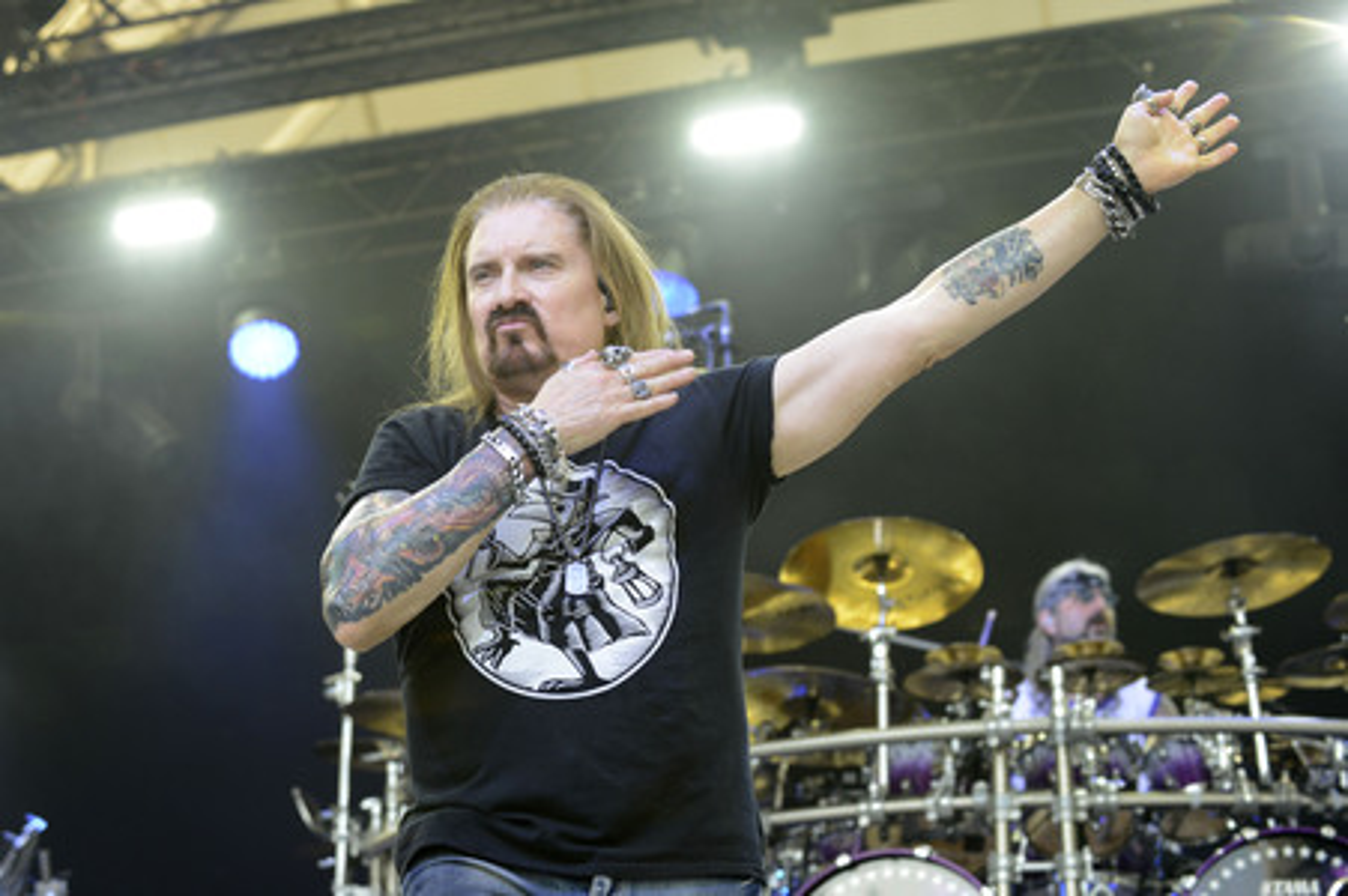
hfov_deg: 28.9
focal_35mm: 70
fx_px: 2619
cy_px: 448
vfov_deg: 19.4
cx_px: 674
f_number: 4.5
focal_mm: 70
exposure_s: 1/640
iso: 1000
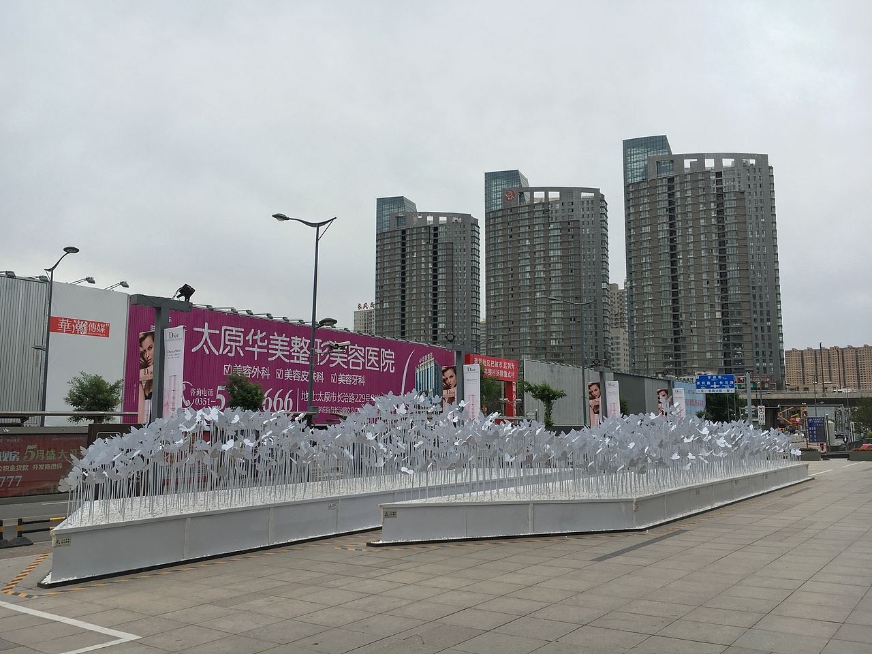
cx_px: 436
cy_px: 327
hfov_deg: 61.7
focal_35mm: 29
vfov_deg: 48.2
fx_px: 731
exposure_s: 1/405
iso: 25
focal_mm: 4.15
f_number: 2.2
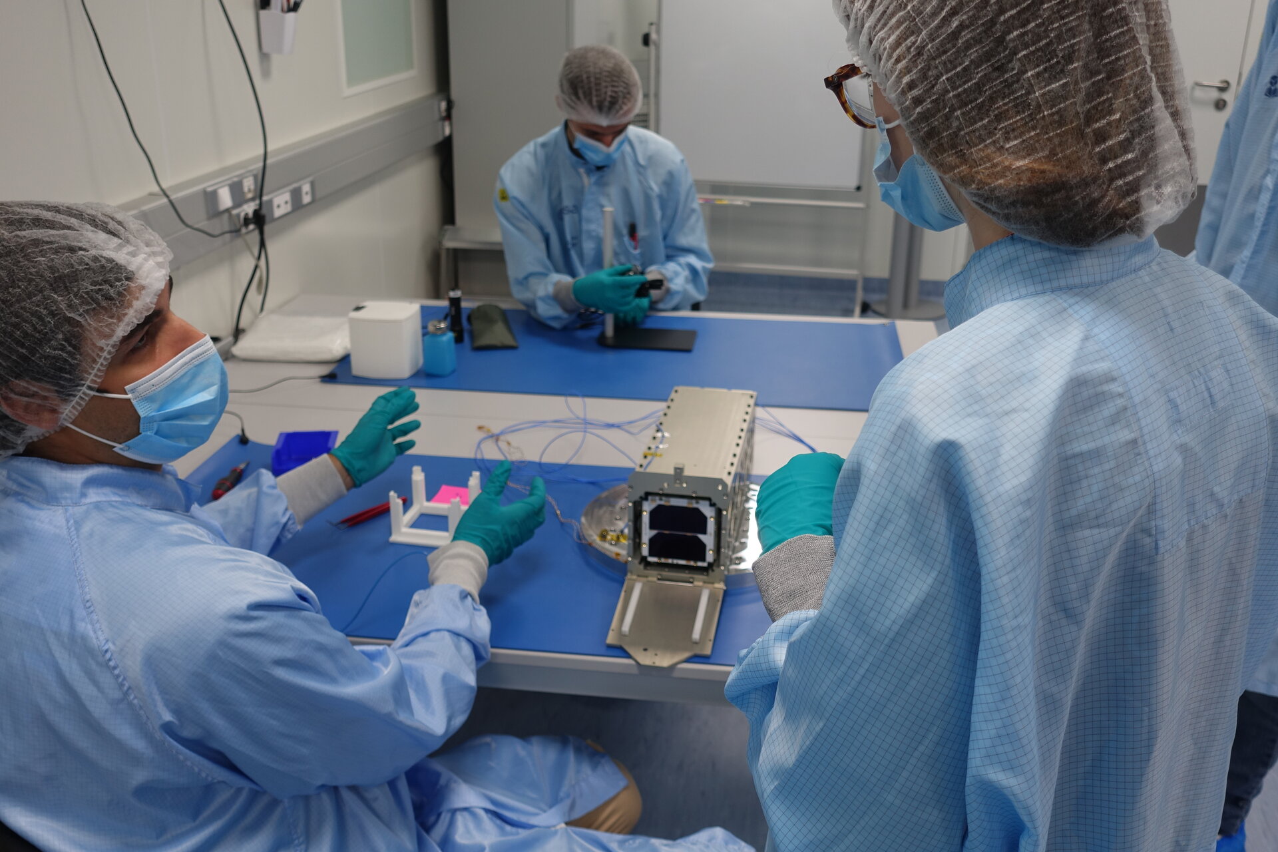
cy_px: 426
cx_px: 639
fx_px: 1242
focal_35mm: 35
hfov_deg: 54.4
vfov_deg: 37.9
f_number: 2.8
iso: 125
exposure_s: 1/60
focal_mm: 12.81
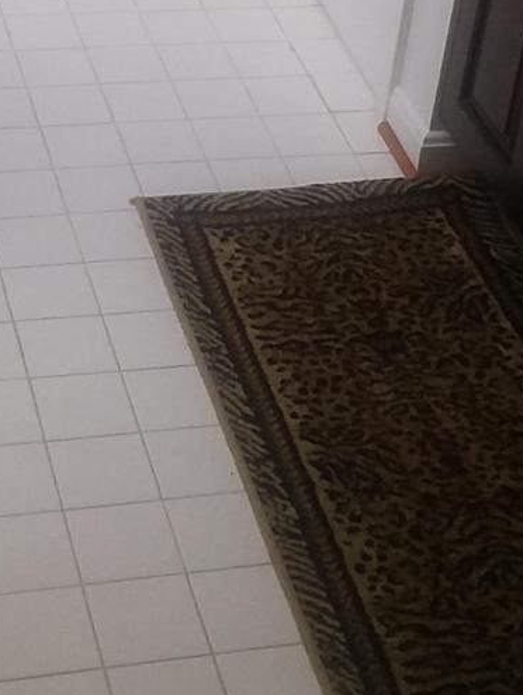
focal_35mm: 90
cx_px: 183
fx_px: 1811
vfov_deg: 20.9
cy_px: -29
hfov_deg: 16.4
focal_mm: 2.47
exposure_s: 1/60
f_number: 1.9
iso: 50
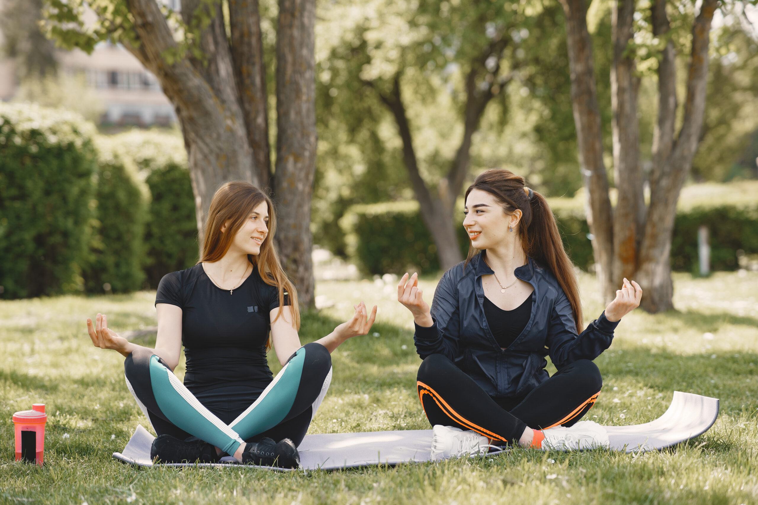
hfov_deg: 23.9
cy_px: 252
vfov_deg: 16.1
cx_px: 379
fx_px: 1790
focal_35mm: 85
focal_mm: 85
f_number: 2.5
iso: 200
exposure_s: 1/800
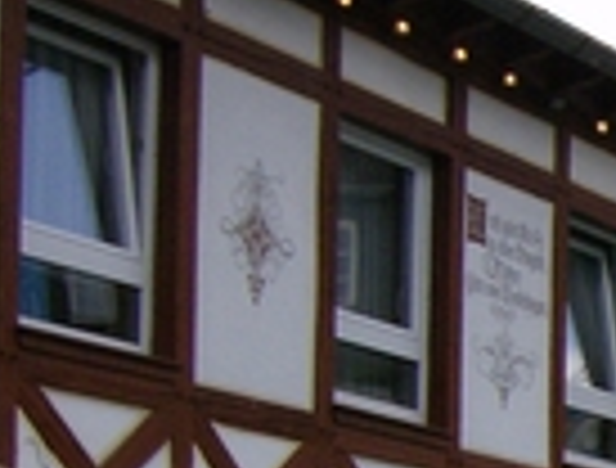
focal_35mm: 158
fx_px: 2824
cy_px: 670
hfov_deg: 11.3
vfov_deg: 9.2
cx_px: 1196
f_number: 4.7
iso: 100
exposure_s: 1/506
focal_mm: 6
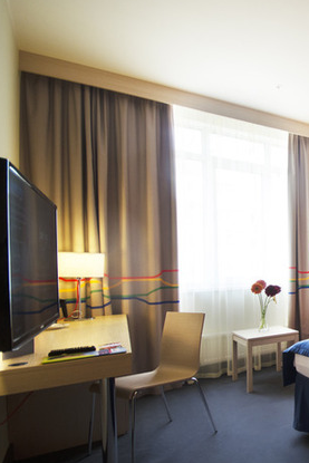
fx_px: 334
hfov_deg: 36.0
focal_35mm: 26
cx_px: 387
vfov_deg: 69.1
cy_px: 261
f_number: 5
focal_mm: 10
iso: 320
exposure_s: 1/60
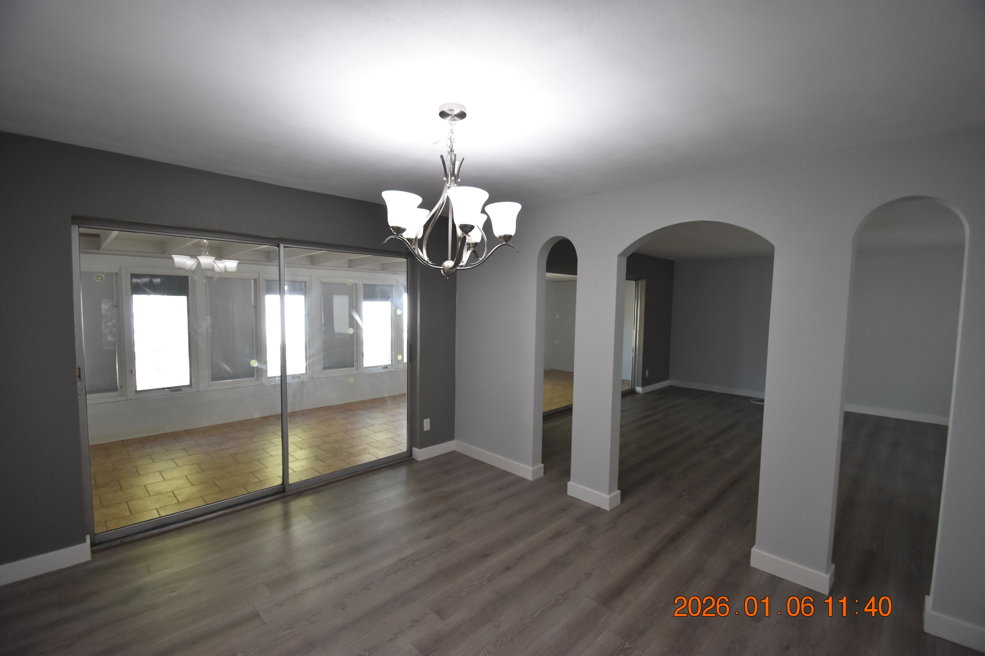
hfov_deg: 100.4
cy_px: 328
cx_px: 492
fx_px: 410
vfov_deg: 77.3
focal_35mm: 15
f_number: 3.5
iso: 800
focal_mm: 10
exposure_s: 1/180
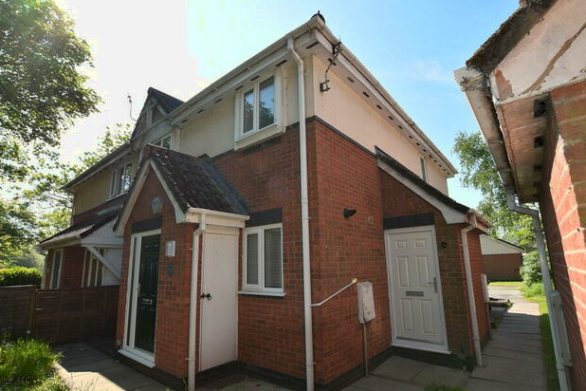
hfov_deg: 93.3
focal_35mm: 17
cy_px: 205
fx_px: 277
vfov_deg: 70.4
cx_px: 293
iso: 100
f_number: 6.3
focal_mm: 10
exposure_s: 1/200
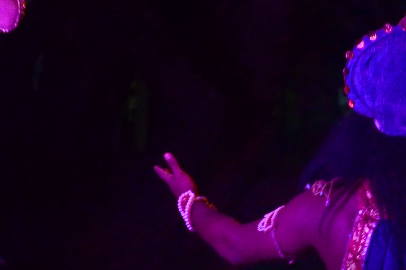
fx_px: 3822
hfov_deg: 6.1
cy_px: 61
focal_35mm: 339
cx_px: 465
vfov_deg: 4.1
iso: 1600
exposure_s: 1/100
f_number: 5
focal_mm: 52
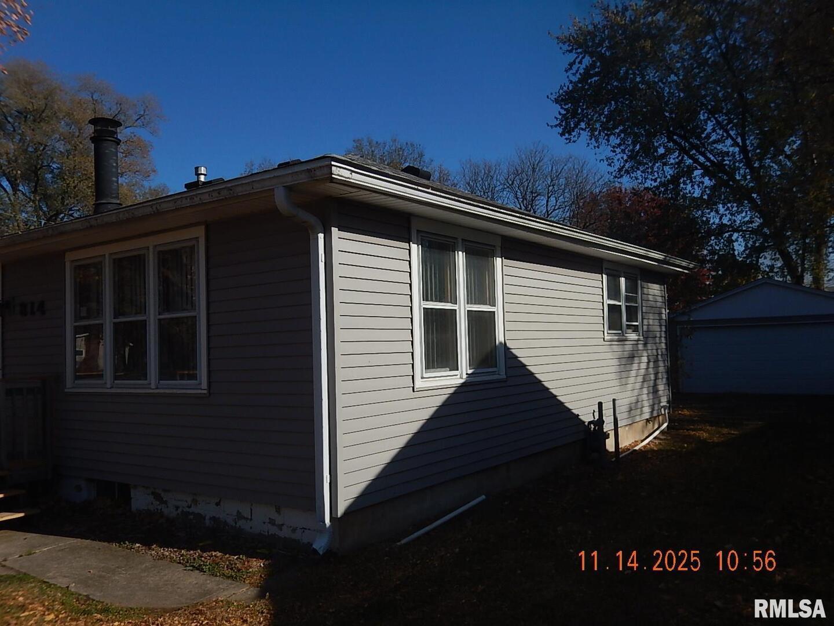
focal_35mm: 29
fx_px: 699
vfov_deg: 48.2
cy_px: 313
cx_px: 417
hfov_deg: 61.7
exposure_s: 1/500
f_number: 8.3
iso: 125
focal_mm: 5.1
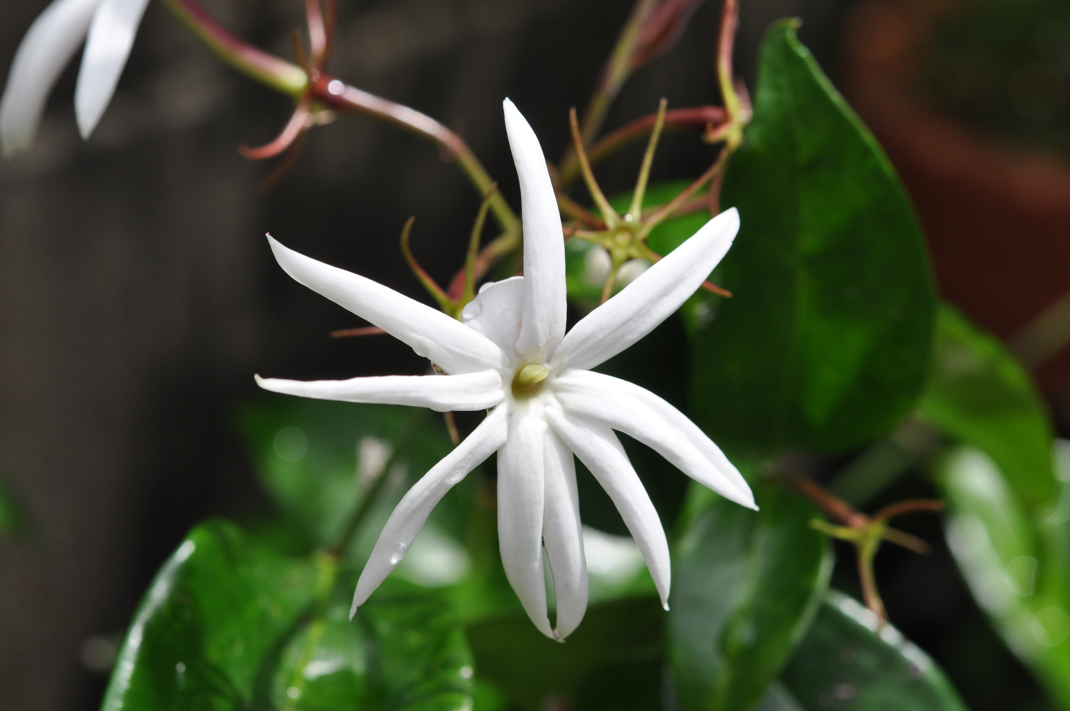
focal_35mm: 90
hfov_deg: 22.6
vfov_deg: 15.2
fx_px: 2672
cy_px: 356
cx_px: 535
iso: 200
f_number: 8
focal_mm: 60
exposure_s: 1/400
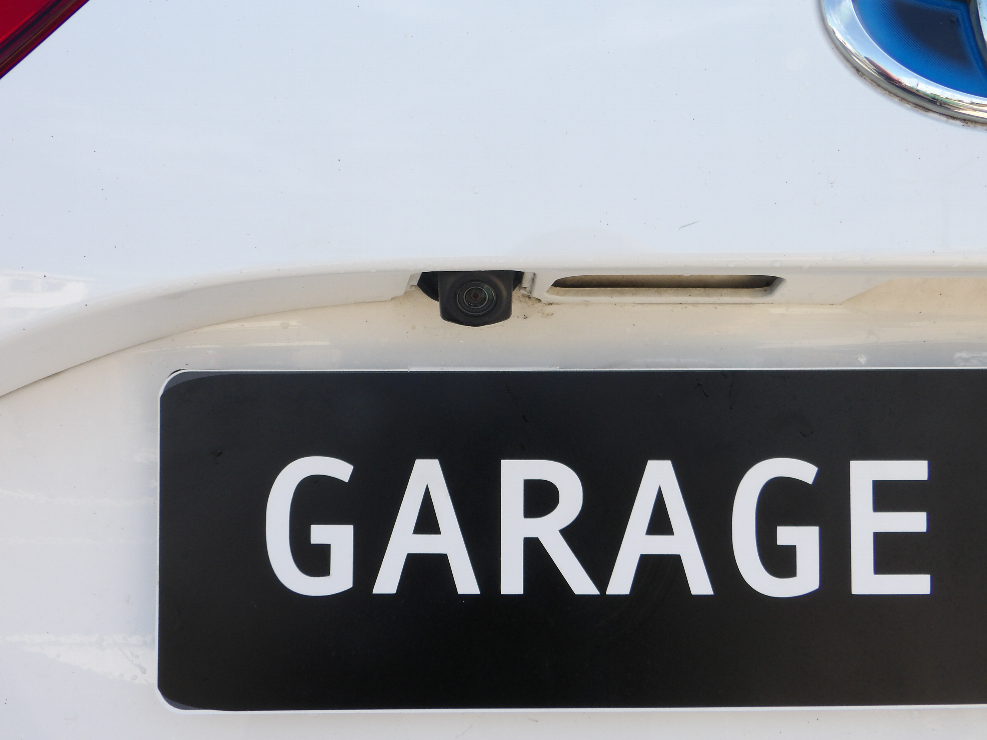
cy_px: 370
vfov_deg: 41.8
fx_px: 969
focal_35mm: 34
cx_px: 494
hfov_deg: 54.0
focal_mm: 6.2
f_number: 4.5
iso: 100
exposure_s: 1/217
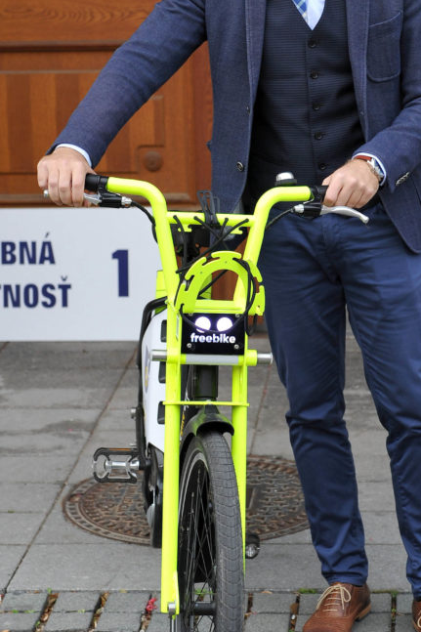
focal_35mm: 89
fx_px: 1562
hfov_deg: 15.4
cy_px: 273
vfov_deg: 22.9
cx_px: 211
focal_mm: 50
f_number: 4
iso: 400
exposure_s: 1/200
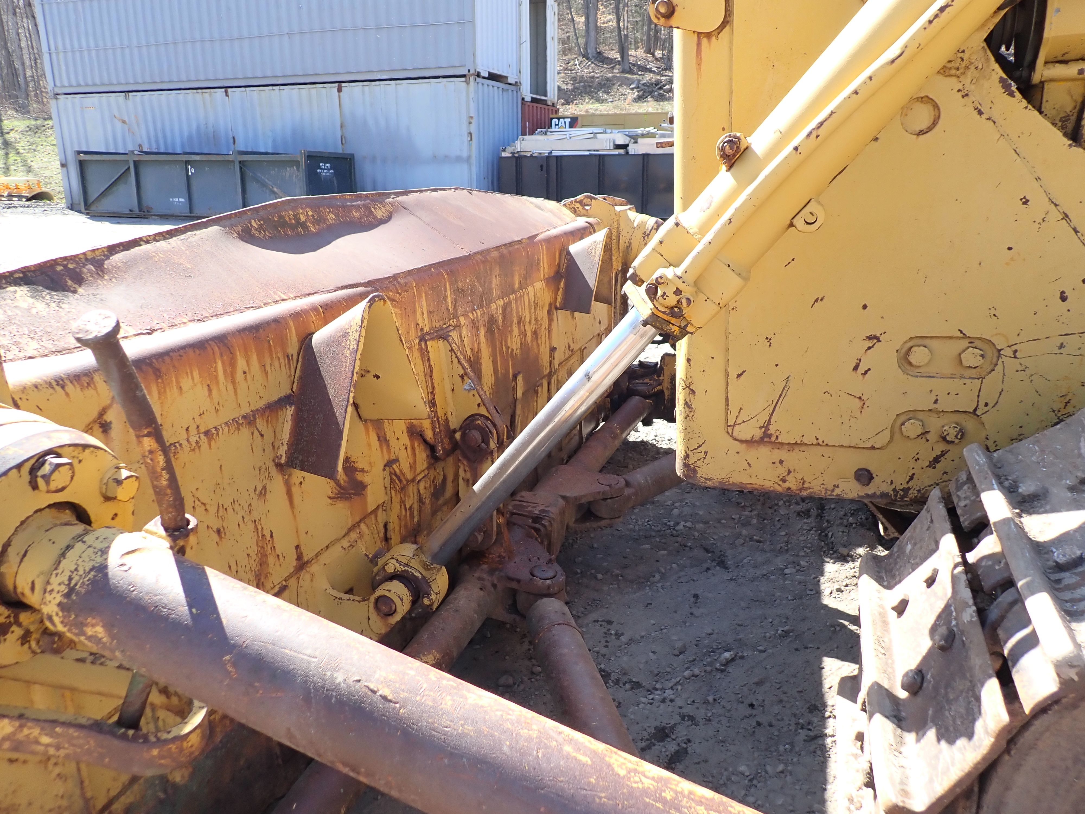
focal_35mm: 25
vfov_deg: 54.9
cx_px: 542
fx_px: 784
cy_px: 407
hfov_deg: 69.4
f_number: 2.8
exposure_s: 1/320
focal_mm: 4.5
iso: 100
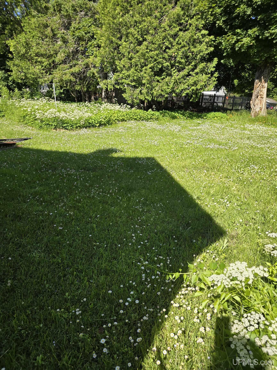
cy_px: 185
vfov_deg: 73.9
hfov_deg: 58.9
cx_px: 138
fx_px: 245
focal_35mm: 23
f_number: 1.7
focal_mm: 6.3
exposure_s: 1/353
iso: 12
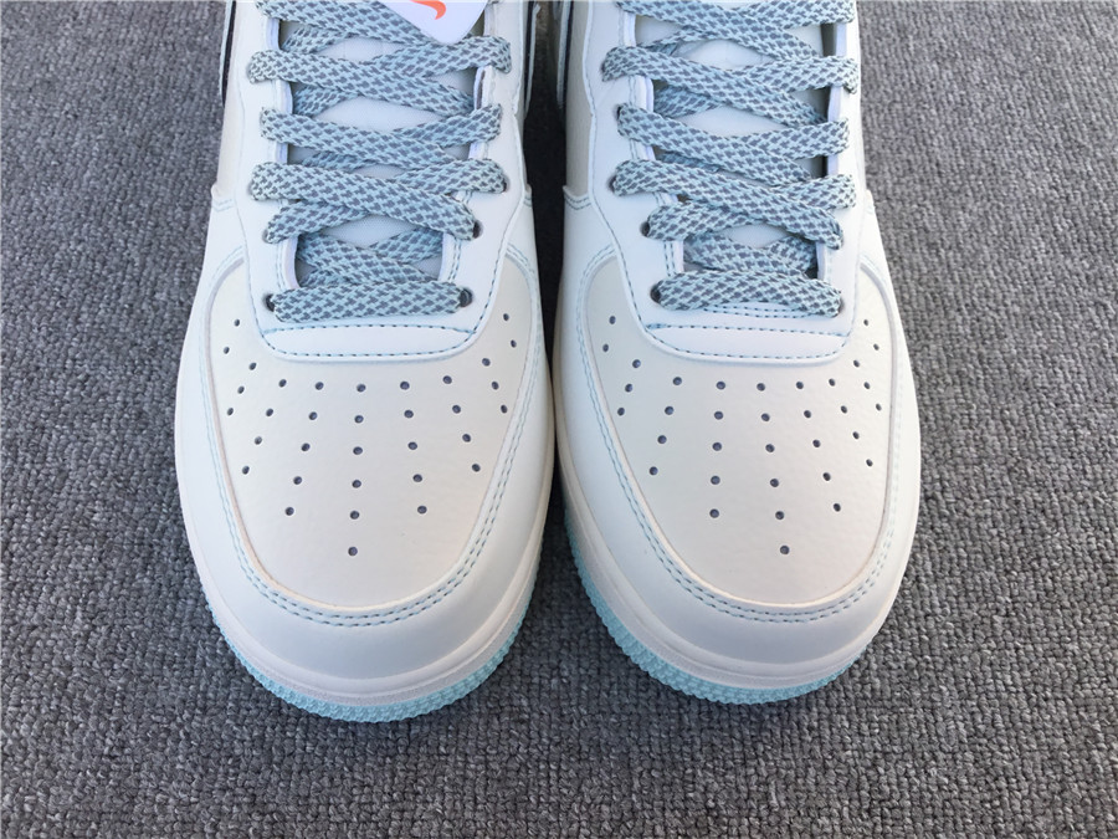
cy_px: 420
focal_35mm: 31
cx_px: 559
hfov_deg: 58.4
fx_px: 1001
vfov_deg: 45.4
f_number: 2.4
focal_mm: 3.3
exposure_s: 1/512
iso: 25
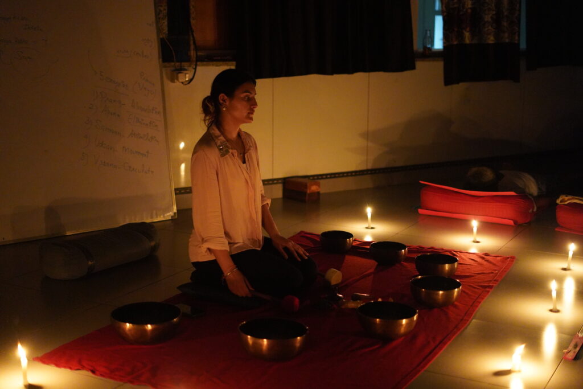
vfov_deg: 27.0
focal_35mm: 50
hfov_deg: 39.6
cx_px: 292
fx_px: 810
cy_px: 194
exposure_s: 1/60
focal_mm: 50
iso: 10000
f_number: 1.8
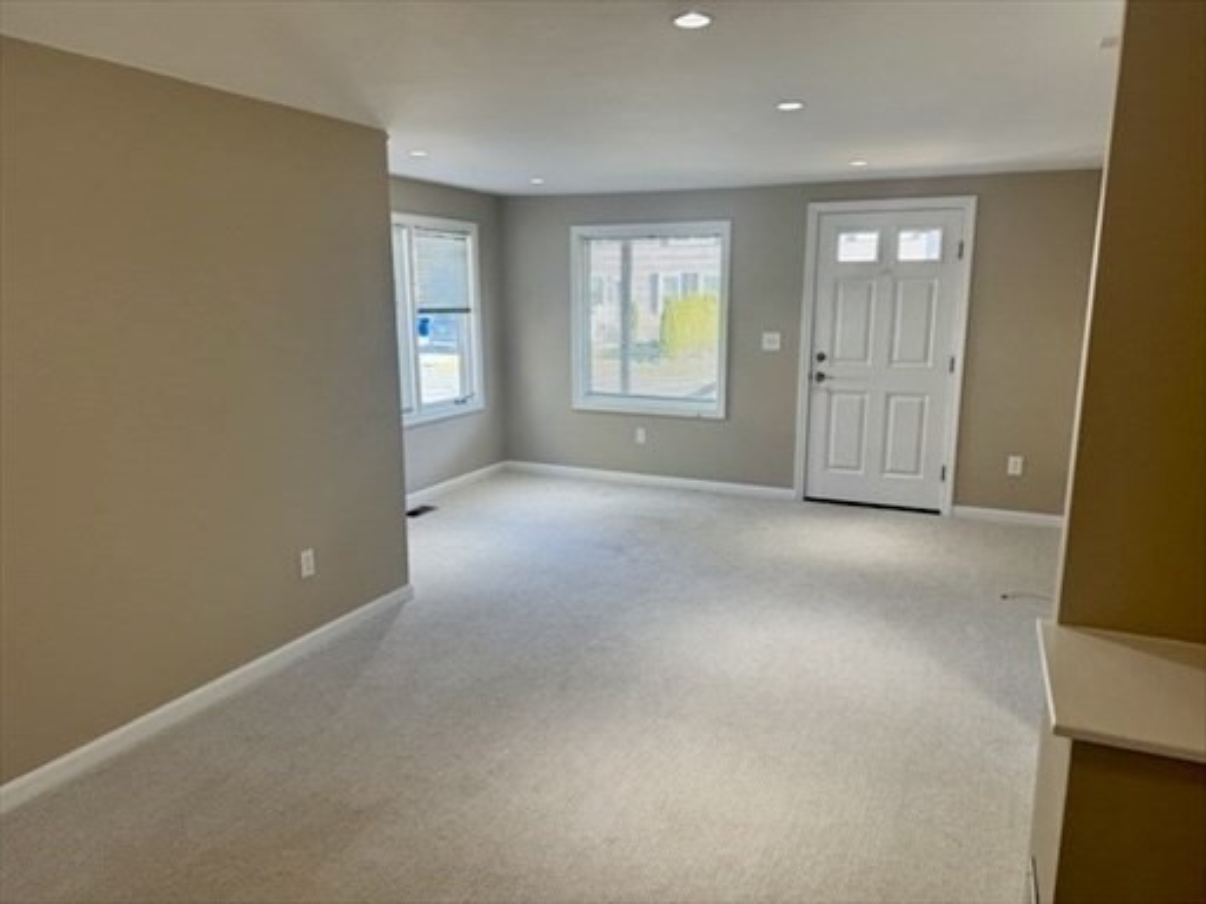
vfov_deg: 56.8
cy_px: 452
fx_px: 836
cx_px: 603
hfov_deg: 71.6
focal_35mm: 24
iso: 125
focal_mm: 6.76
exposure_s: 1/120
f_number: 1.78
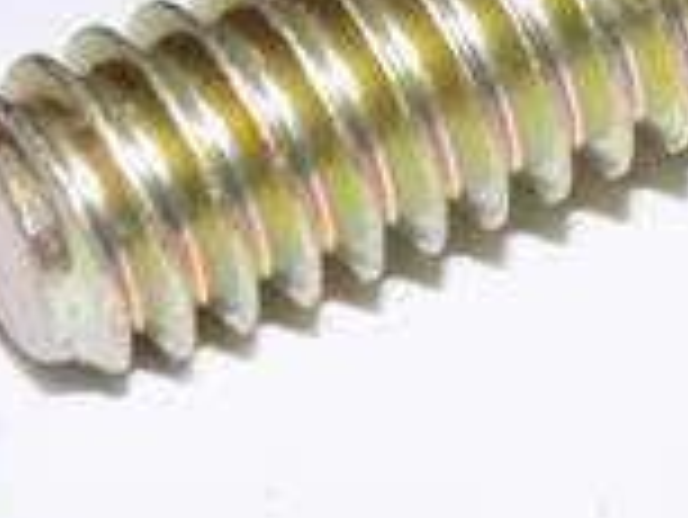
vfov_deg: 3.7
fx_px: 7956
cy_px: -70
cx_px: 767
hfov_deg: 4.9
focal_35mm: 400
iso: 200
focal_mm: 23.4
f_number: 5
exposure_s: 1/30
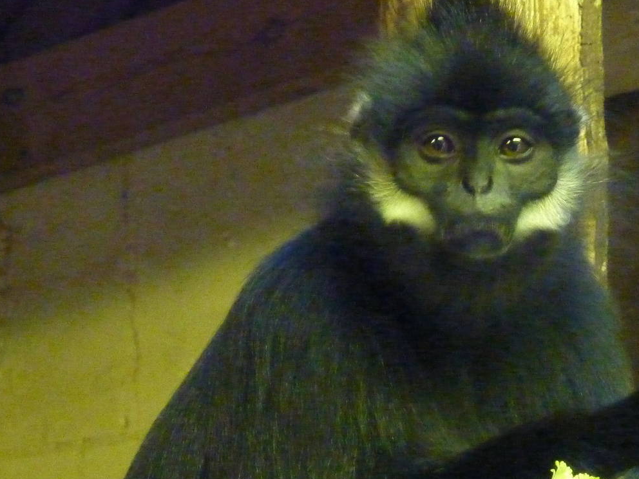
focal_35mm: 179
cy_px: 290
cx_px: 481
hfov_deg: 11.0
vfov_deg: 8.3
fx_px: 3304
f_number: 4.4
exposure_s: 1/8
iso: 1600
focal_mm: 18.2
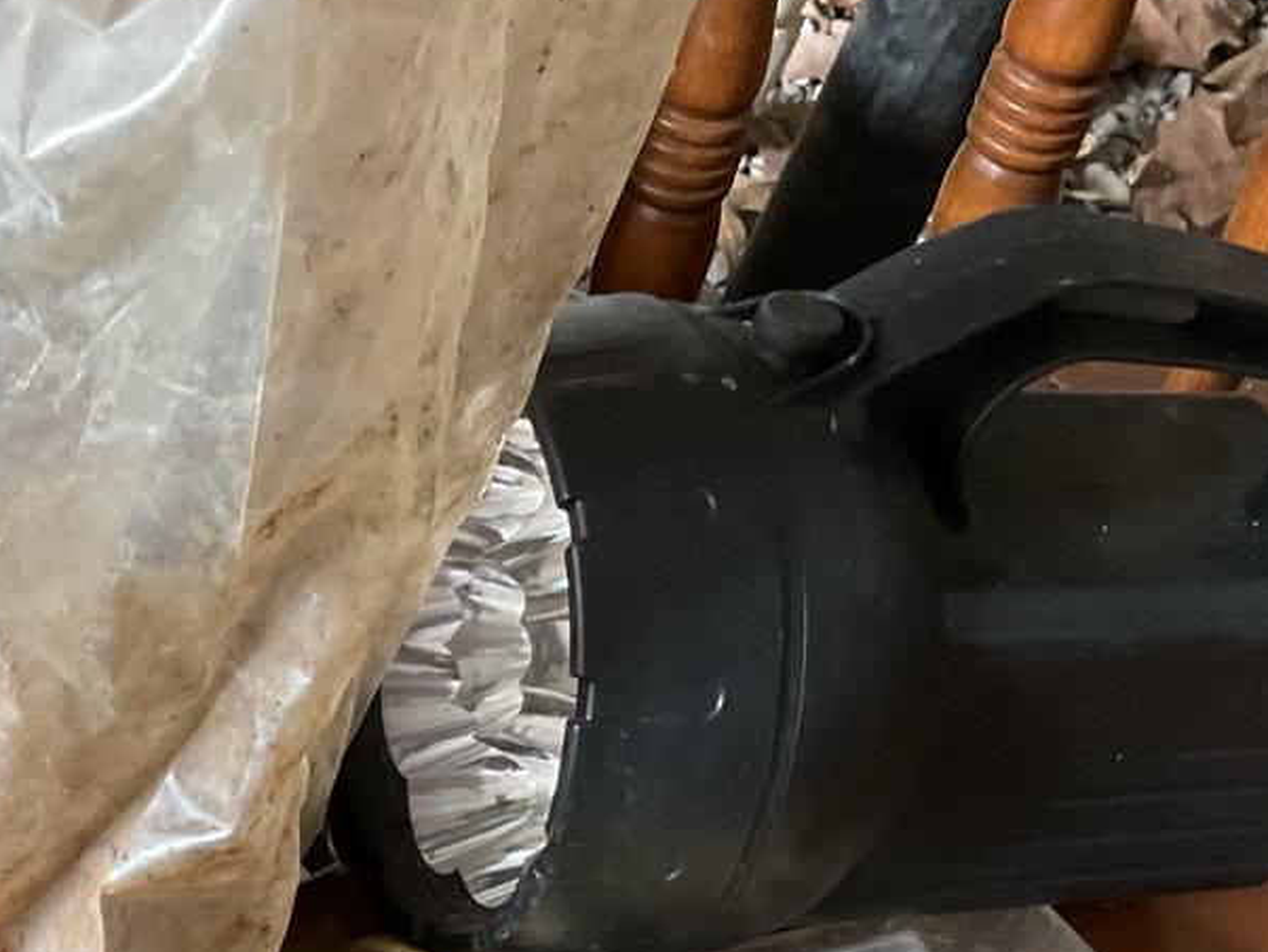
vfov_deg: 19.0
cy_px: 1149
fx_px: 2675
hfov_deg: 25.9
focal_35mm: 73
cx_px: 157
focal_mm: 3
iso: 200
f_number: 1.8
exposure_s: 1/40
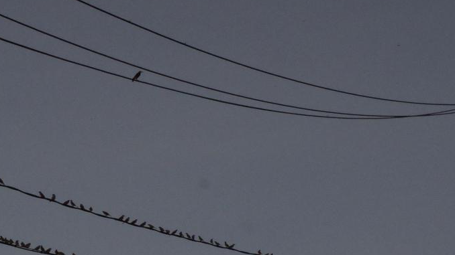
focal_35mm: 148
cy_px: 291
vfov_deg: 8.1
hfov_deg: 14.5
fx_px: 1785
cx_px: 154
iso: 1600
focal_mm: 40
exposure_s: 1/6000
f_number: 8
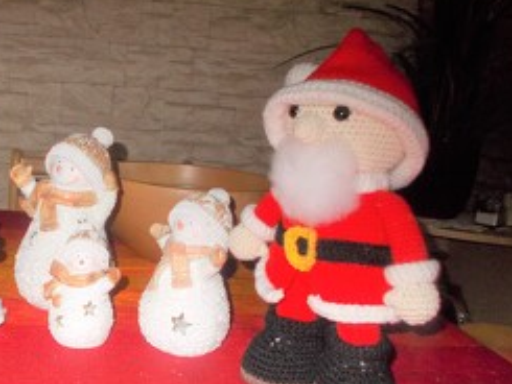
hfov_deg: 49.2
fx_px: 548
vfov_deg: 38.4
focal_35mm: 37
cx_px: 166
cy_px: 244
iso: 200
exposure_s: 1/25
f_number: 3.2
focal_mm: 4.6
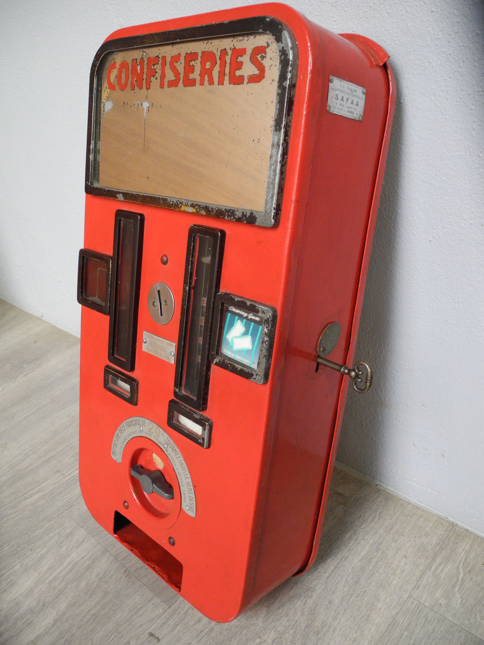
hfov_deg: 49.7
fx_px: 522
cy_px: 322
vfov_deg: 63.4
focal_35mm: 28
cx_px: 242
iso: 400
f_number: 2.8
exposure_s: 1/20
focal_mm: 6
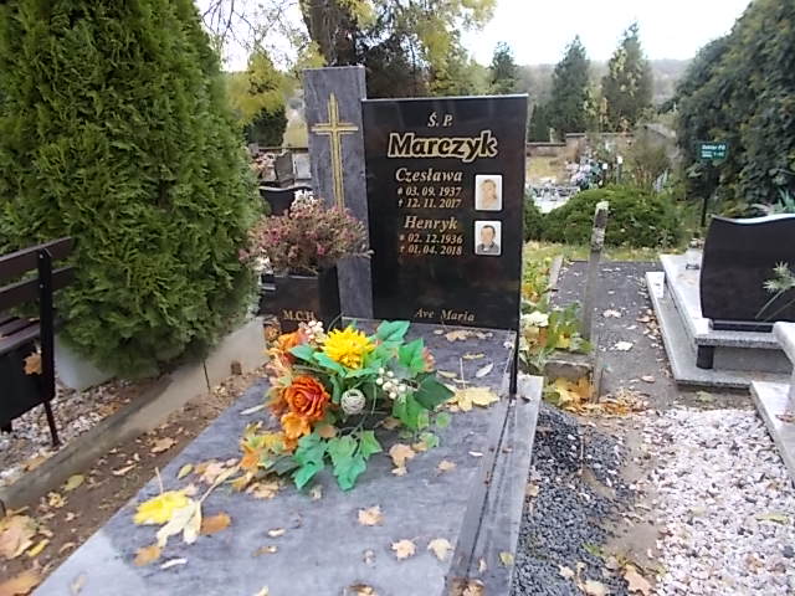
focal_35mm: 26
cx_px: 398
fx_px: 597
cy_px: 298
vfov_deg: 53.1
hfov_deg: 67.3
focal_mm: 4.6
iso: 80
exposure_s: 1/40
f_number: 3.2
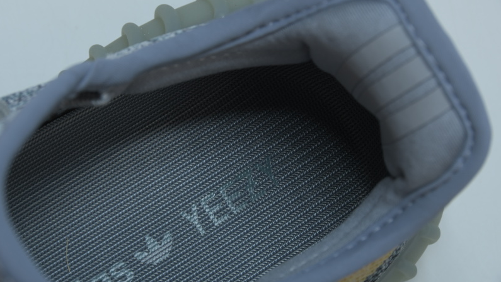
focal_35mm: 177
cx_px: 250
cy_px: 132
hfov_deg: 12.2
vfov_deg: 6.9
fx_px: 2351
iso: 200
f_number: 13
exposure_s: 1/250
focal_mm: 112
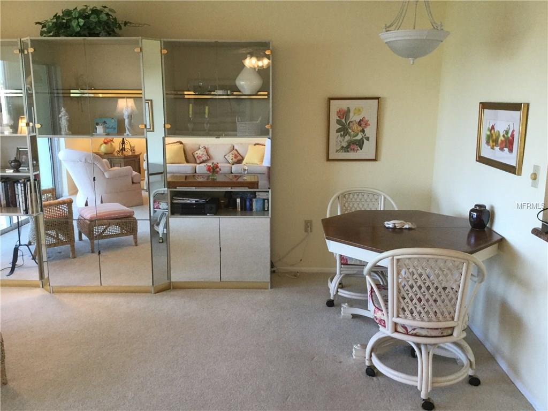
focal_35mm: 31
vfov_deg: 45.4
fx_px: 491
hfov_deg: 58.4
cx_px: 274
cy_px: 206
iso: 50
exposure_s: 1/30
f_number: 2.4
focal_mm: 3.3
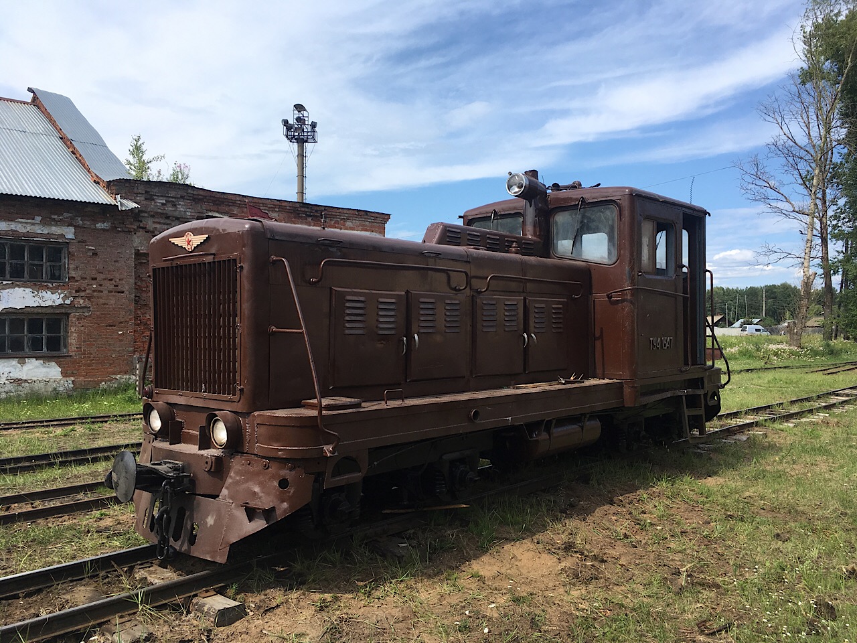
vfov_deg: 48.2
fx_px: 718
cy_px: 322
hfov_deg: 61.7
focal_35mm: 29
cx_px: 428
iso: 25
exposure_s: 1/1538
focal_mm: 4.15
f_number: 2.2
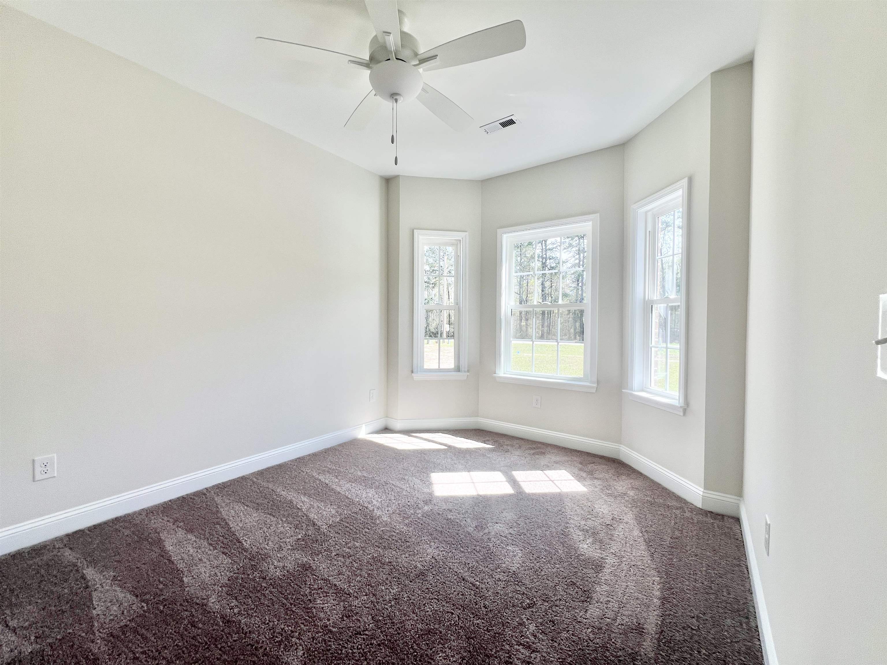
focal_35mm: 13
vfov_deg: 89.9
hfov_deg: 106.2
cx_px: 444
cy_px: 332
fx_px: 333
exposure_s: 1/214
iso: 32
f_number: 1.8
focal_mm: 1.57
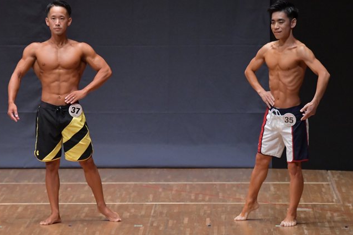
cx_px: 180
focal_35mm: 328
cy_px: 107
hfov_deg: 6.3
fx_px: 3215
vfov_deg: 4.2
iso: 6400
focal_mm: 180
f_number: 5.6
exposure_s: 1/400
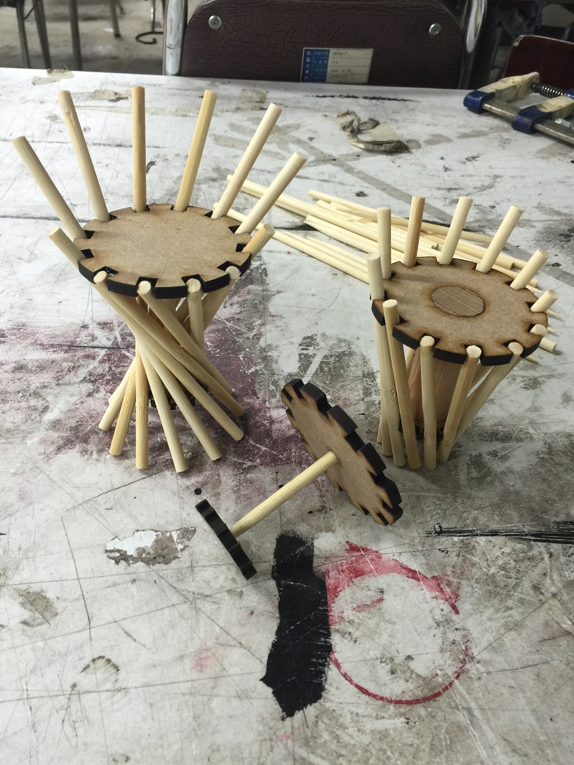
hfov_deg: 48.2
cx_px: 287
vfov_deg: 61.6
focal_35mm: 29
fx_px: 641
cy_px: 382
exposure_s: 1/15
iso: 32
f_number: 2.2
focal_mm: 4.15
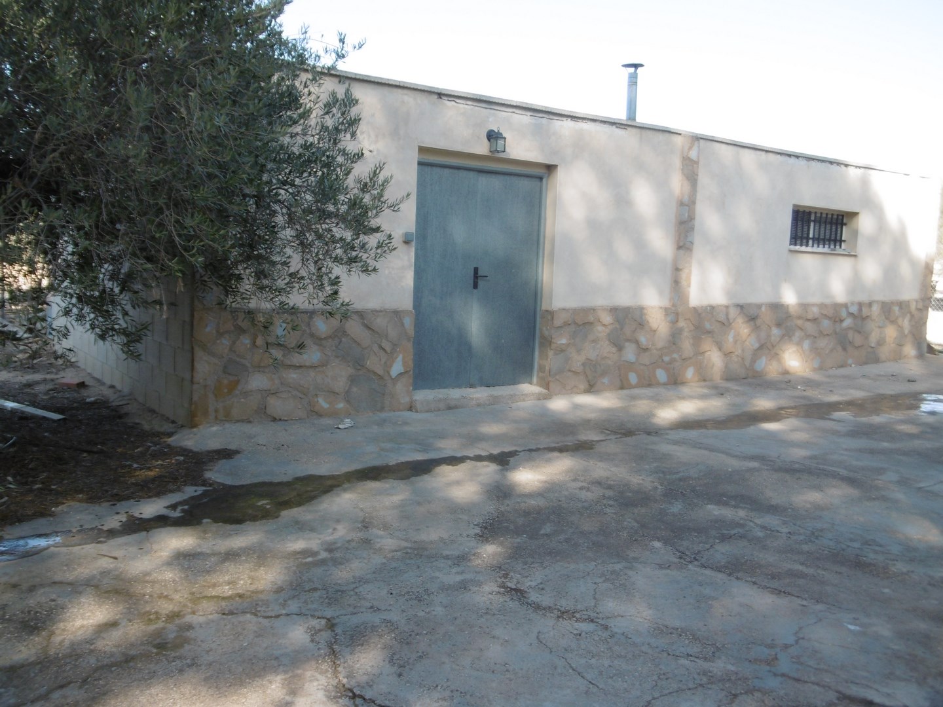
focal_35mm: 32
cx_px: 472
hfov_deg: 56.8
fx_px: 872
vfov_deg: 44.2
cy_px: 354
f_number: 3.5
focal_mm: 5.8
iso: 100
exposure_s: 1/200
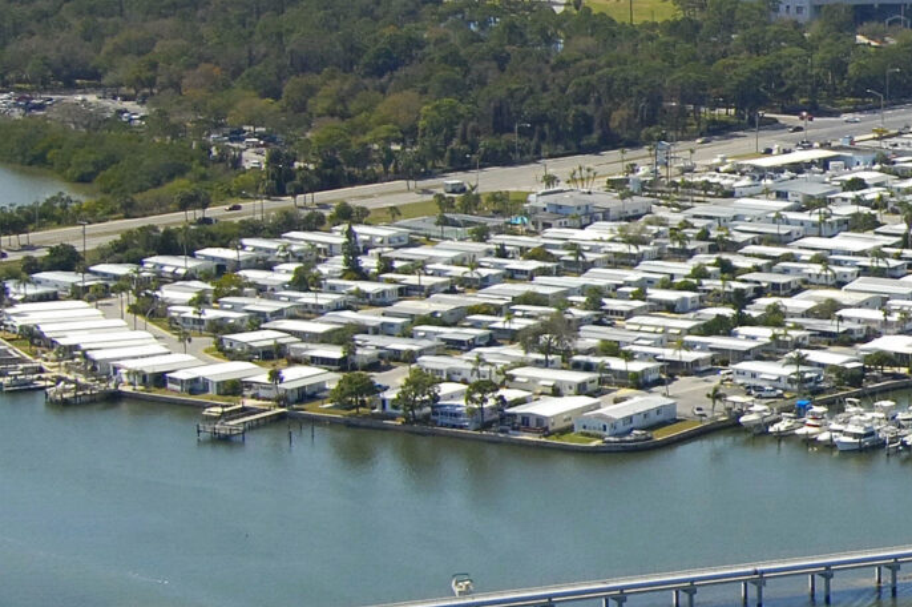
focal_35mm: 179
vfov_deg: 7.7
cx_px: 1500
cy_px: 311
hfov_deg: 10.9
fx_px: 4530
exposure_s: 1/1000
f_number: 7.6
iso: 400
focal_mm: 32
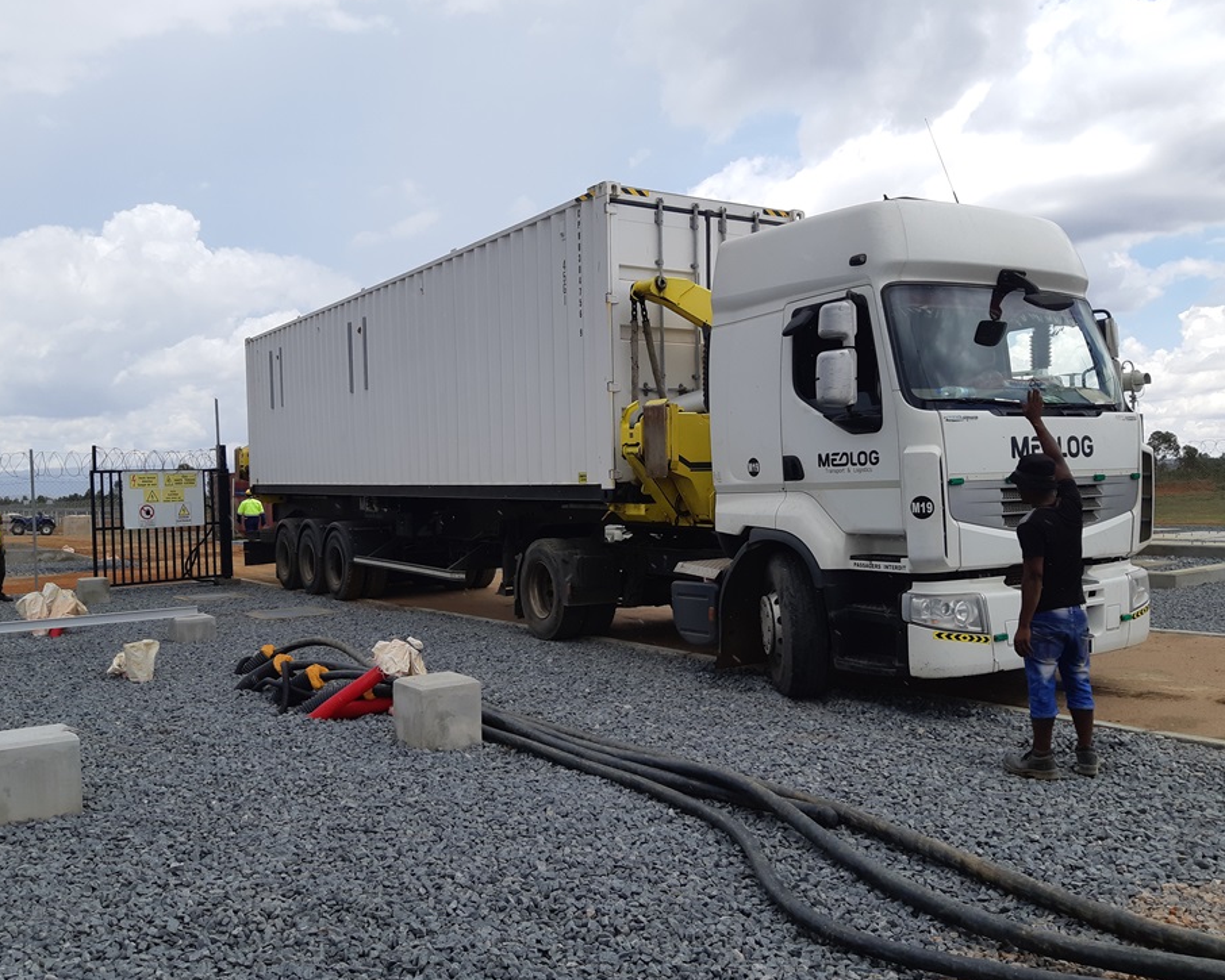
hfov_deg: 62.1
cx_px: 562
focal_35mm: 28
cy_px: 500
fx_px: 1015
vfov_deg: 51.5
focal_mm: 3.93
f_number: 1.7
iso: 40
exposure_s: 1/1704
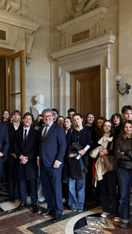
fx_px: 236
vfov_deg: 52.8
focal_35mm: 38
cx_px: 29
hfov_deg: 30.5
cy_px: 117
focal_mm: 5.96
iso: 160
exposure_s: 1/50
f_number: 1.6
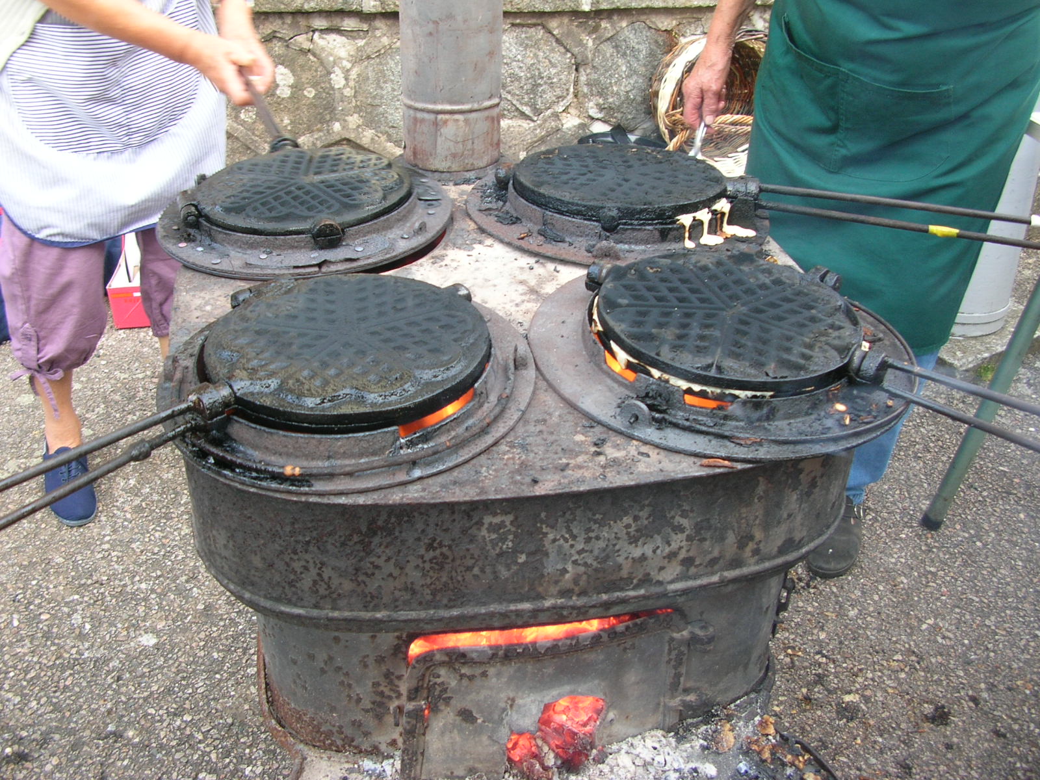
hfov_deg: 52.6
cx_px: 520
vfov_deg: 40.7
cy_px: 390
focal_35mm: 35
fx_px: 1052
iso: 50
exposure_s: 1/33.7
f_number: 2.8
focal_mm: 5.8
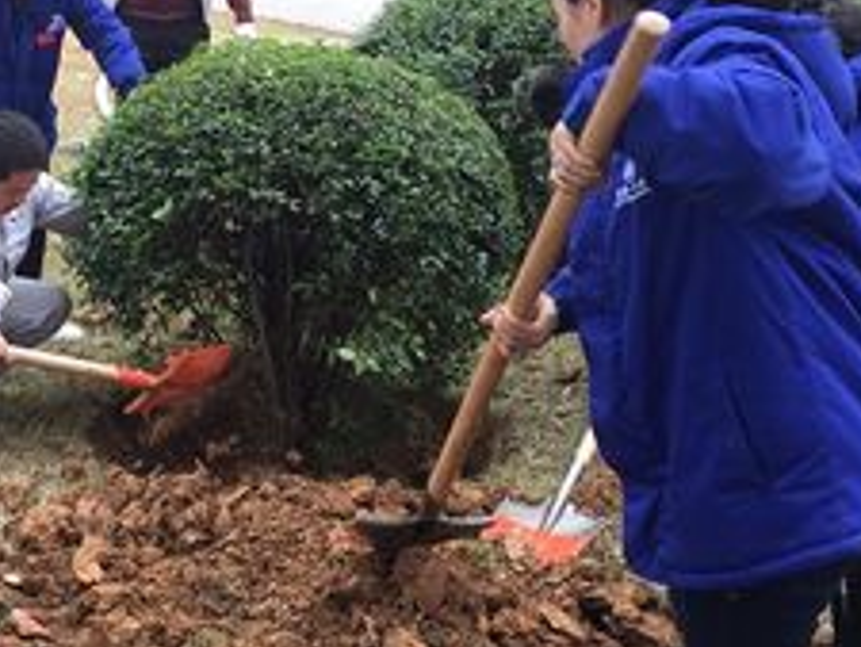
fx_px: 1443
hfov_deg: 32.7
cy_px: 268
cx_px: 233
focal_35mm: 58
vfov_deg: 25.2
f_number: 2.2
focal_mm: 4.15
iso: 32
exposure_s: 1/100
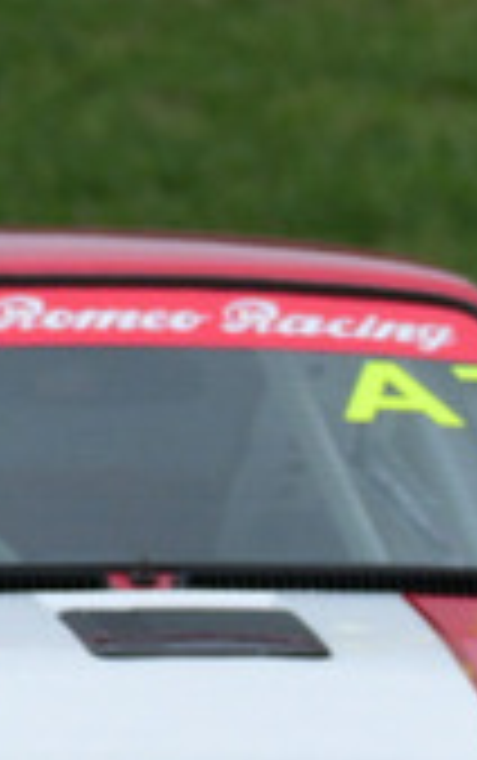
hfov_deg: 0.4
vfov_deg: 0.6
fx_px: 75186
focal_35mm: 3624
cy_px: 872
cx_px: 1188
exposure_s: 1/640
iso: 1000
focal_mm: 500
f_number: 11
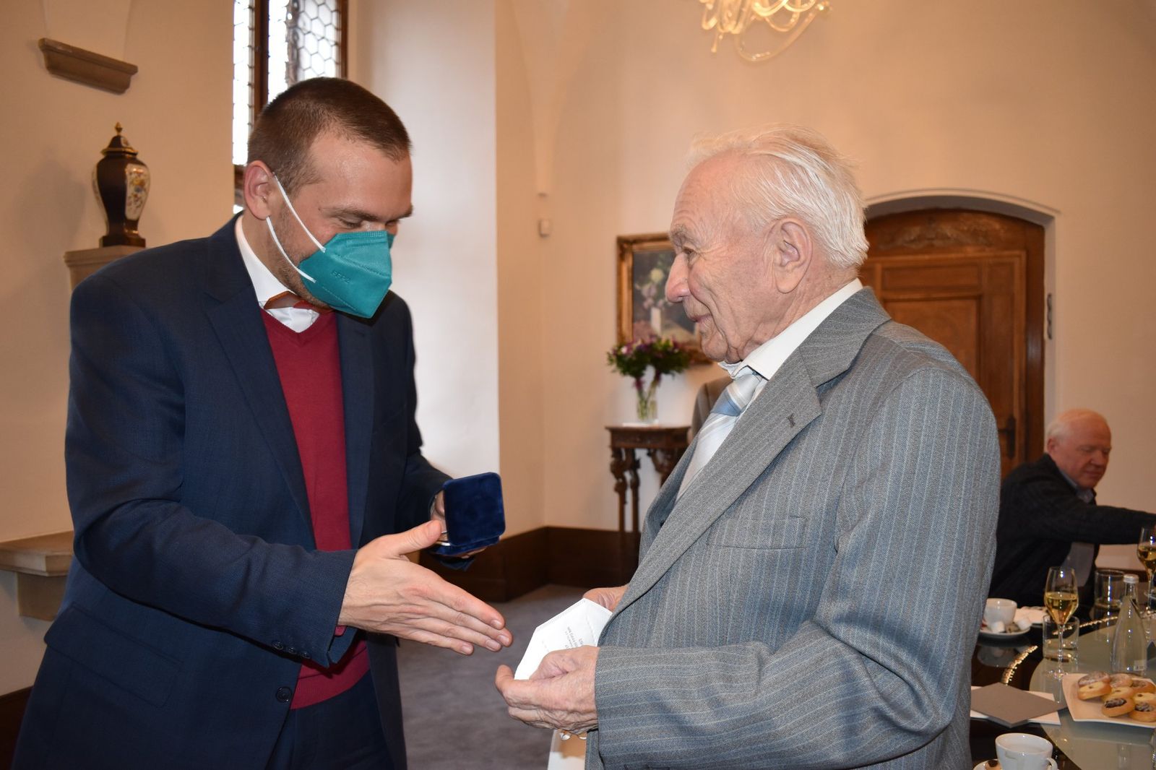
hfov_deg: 61.9
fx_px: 963
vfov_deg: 43.6
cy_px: 385
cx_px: 578
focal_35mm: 30
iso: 800
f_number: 3.5
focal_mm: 20
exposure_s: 1/60
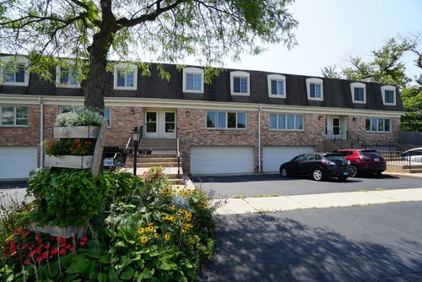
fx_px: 176
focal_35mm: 15
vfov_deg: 77.4
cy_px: 141
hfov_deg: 100.4
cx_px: 211
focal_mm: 10
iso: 100
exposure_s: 1/320
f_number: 5
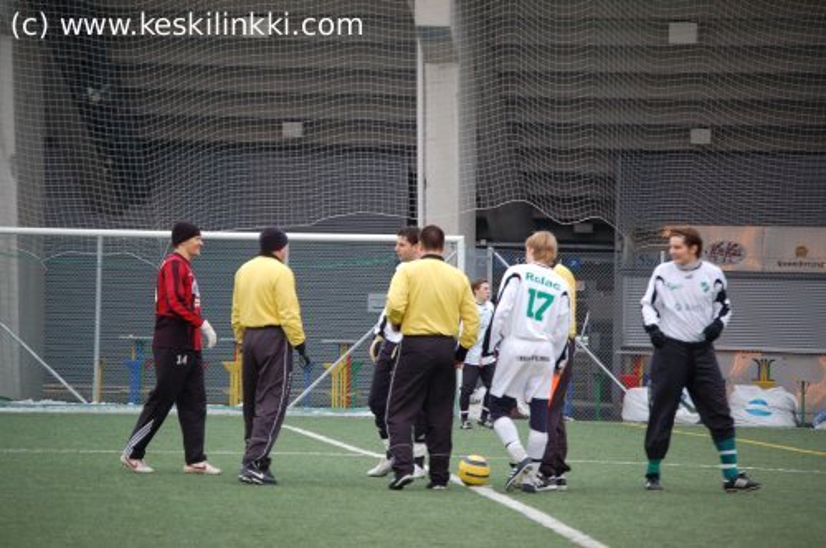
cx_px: 413
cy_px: 274
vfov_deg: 6.3
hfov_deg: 9.5
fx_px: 4984
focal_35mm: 218
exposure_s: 1/160
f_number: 5.3
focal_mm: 145
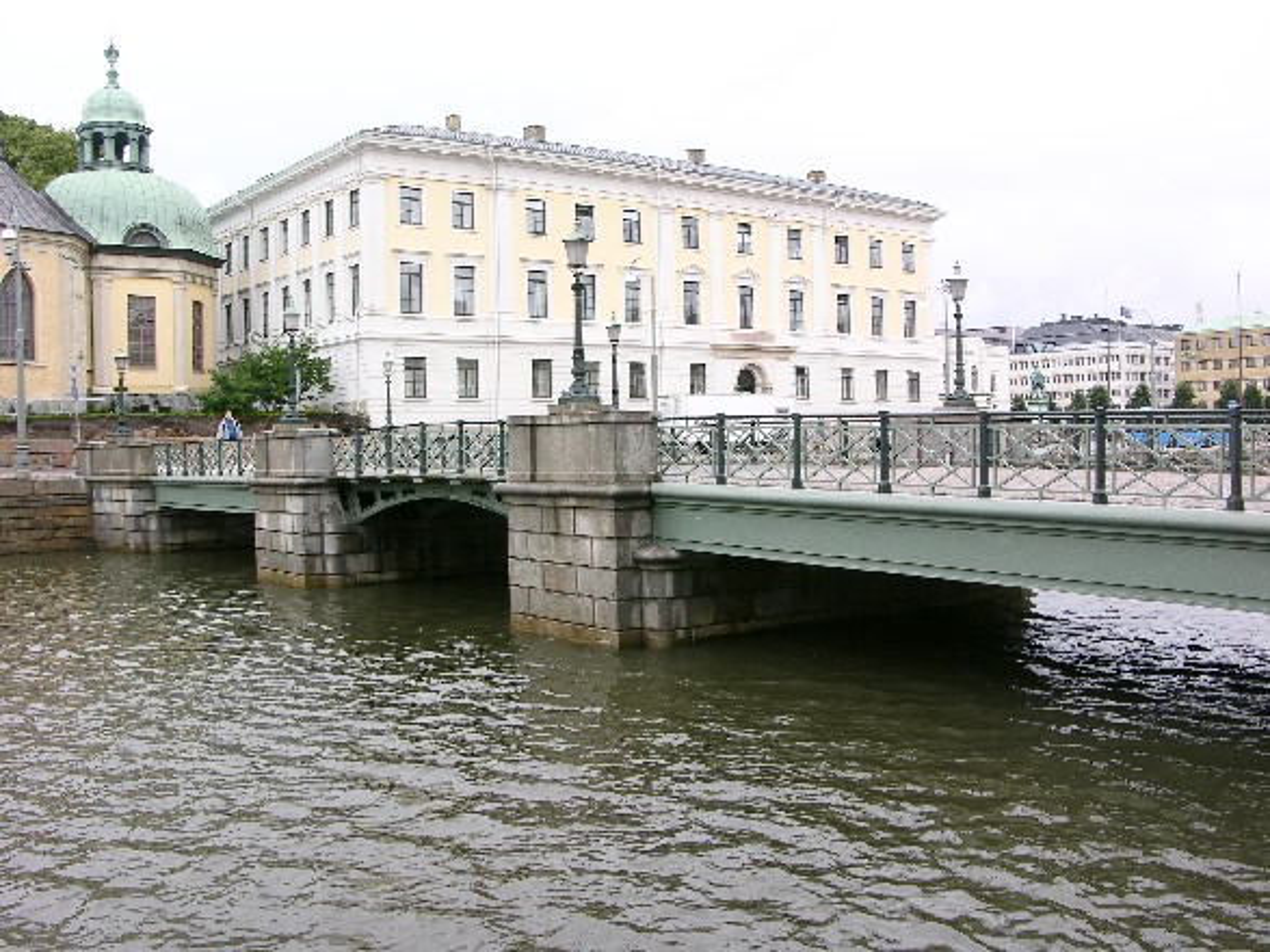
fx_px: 1284
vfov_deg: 40.7
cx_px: 635
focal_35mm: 35
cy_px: 476
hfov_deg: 52.6
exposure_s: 1/42.7
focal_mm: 8.9
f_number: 5
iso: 50
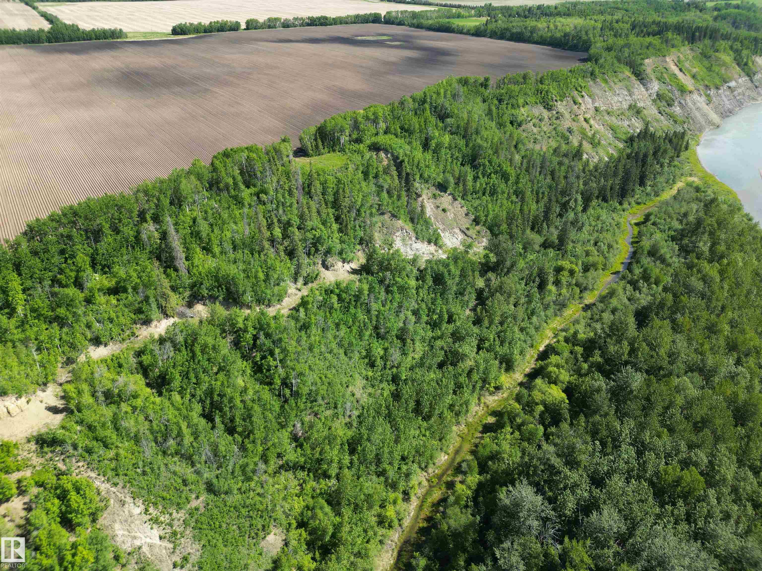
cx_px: 381
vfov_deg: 56.8
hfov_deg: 71.6
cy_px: 286
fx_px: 528
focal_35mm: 24
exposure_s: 1/1250
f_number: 1.7
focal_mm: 6.72
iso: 100
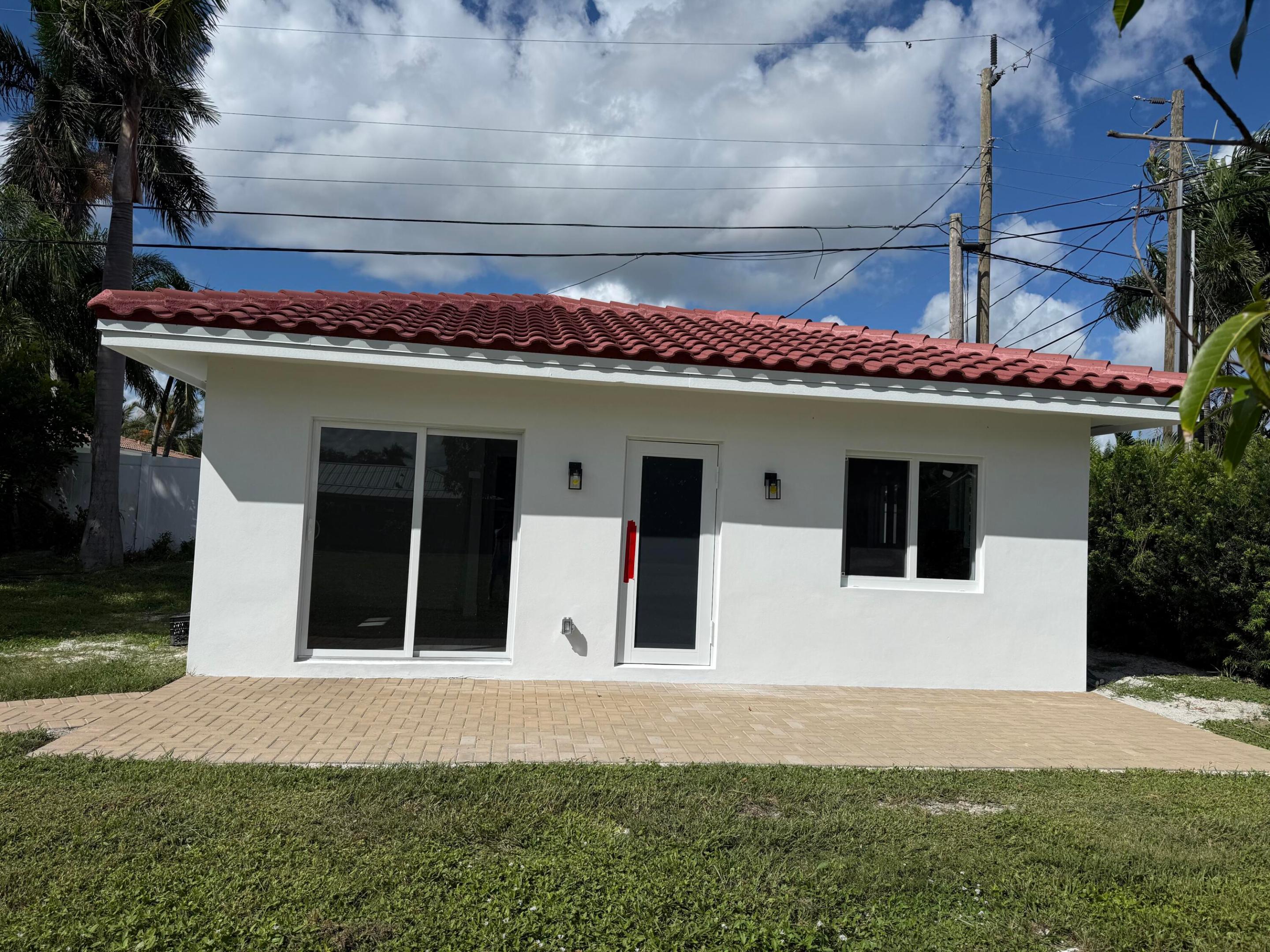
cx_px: 635
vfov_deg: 56.8
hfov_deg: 71.6
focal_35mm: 24
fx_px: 881
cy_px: 476
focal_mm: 6.76
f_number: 1.78
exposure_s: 1/10309
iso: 80
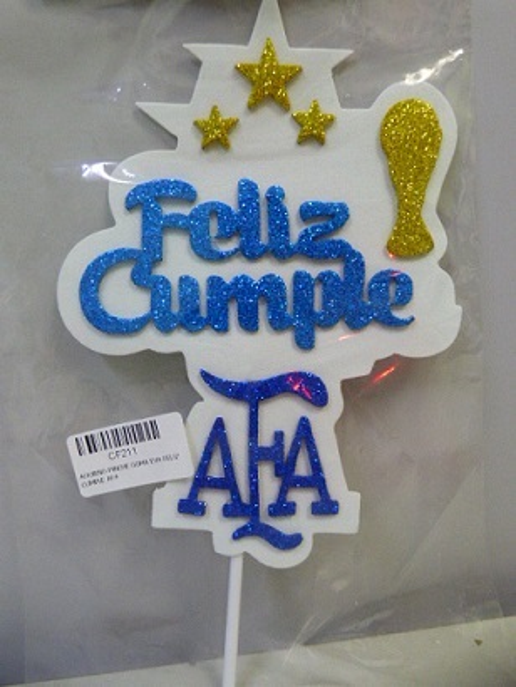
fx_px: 397
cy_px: 344
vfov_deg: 81.7
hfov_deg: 66.0
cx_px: 258
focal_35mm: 20
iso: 400
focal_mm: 3.58
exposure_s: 1/40
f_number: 2.8
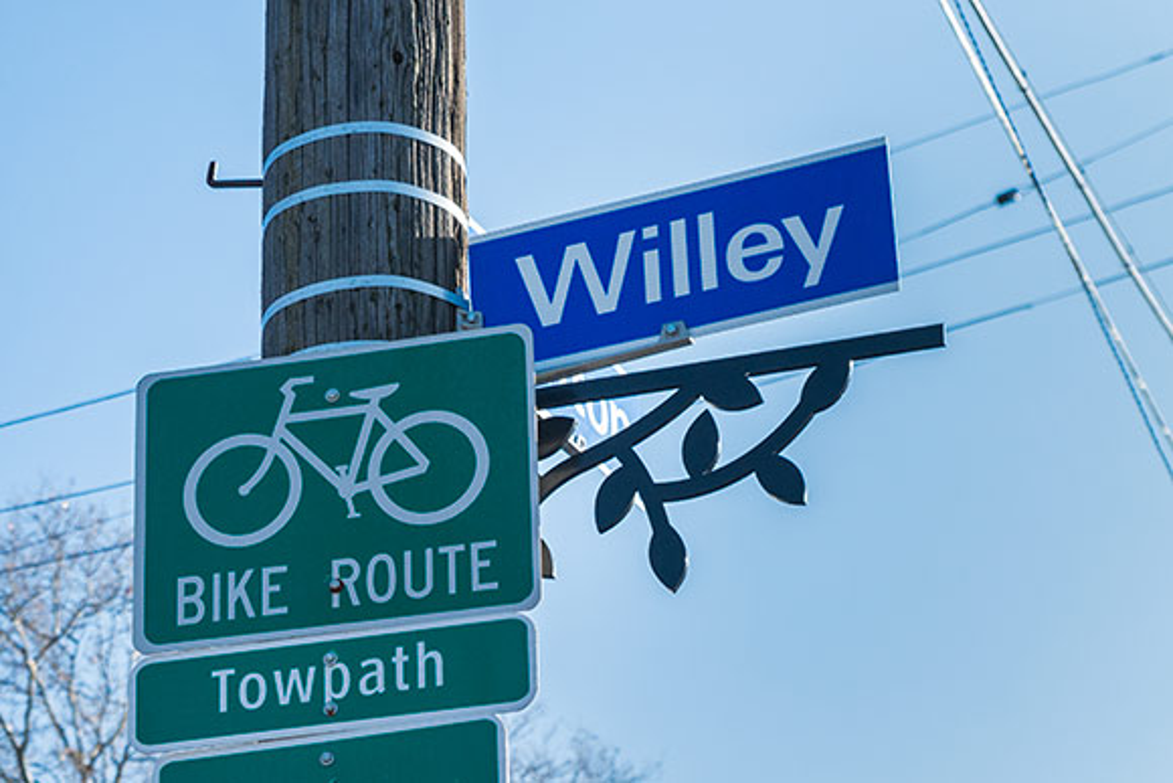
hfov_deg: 35.6
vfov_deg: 24.2
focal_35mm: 56
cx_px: 586
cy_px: 392
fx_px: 1825
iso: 400
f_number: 6.7
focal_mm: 56
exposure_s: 1/2000
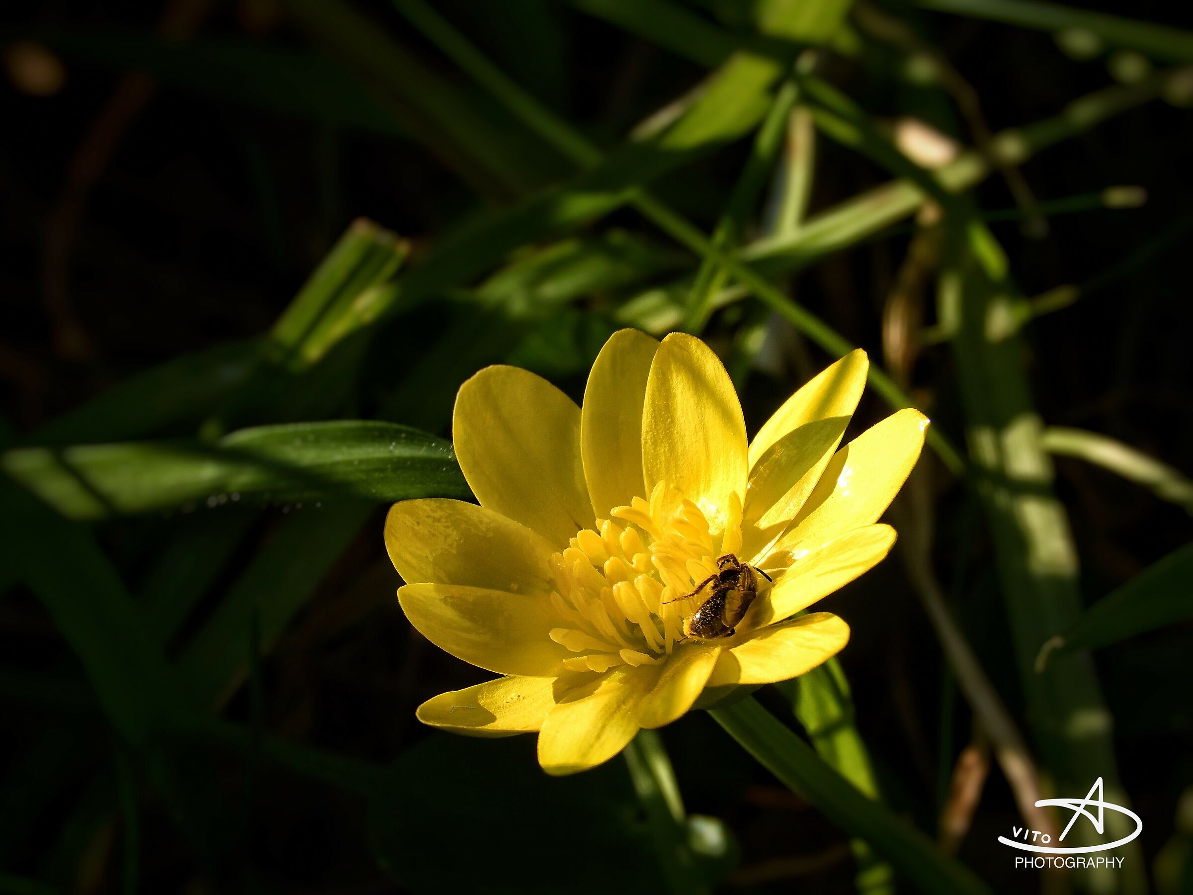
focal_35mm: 215
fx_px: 7410
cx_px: 596
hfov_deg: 9.2
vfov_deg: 6.9
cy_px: 448
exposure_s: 1/500
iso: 100
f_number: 4.5
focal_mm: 38.6
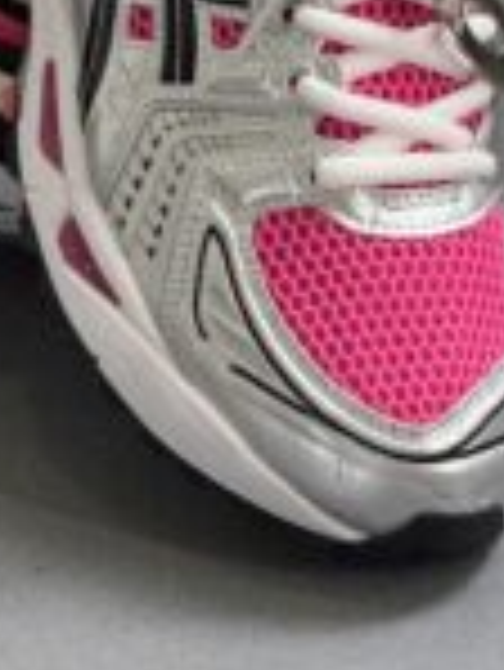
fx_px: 6727
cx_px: -63
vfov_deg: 5.7
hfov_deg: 4.3
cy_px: 27
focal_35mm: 347
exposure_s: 1/60
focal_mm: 15.66
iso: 400
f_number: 2.8
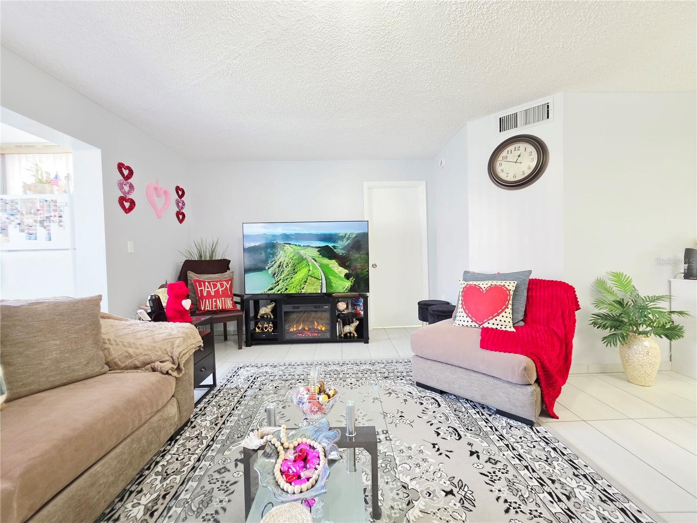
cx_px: 348
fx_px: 262
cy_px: 262
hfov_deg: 106.2
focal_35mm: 13
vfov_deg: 89.9
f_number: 1.9
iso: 400
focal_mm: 2.2
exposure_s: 1/60
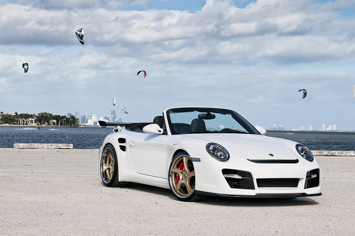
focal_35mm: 82
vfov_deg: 16.5
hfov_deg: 24.6
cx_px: 178
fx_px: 813
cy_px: 118
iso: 200
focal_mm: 55
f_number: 8
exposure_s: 1/250
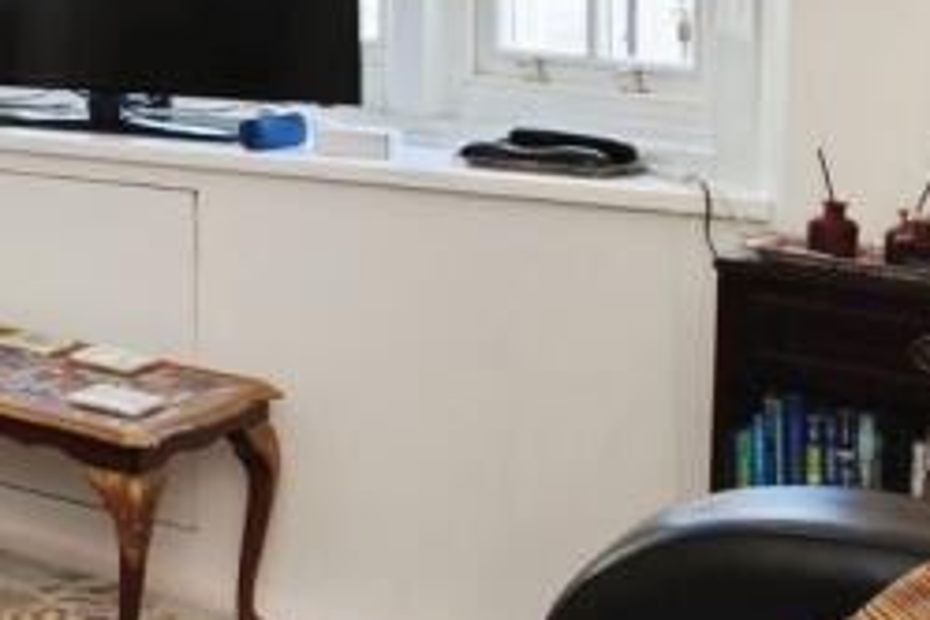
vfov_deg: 18.8
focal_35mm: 70
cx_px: -777
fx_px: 1808
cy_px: -26
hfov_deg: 20.1
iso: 640
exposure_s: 1/60
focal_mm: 17
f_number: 9
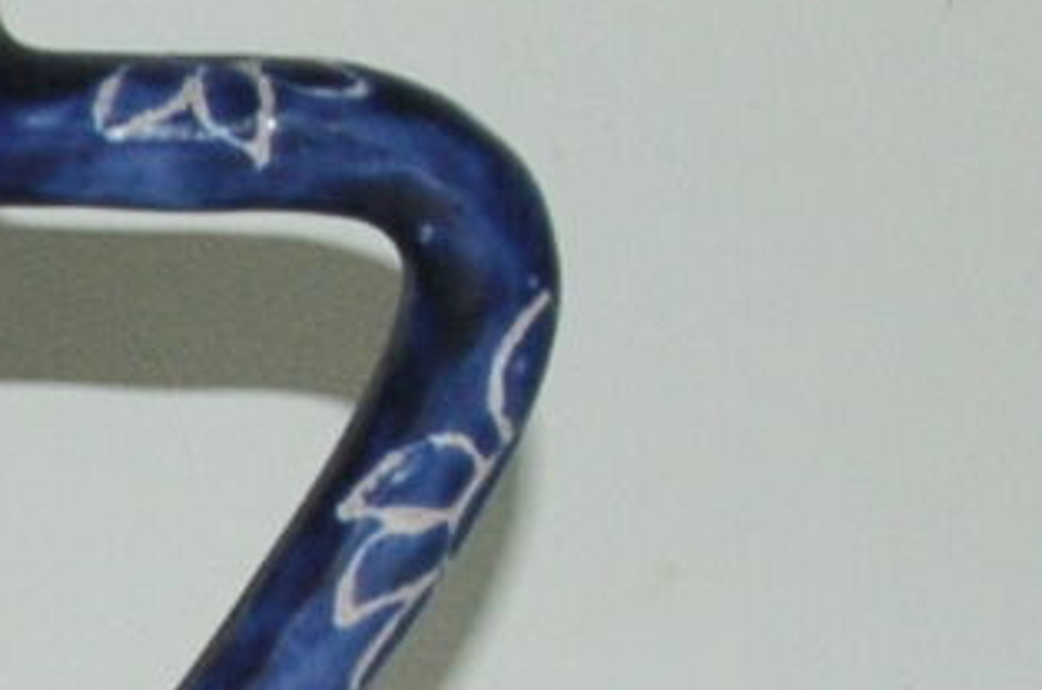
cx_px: -1517
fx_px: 8666
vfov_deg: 4.6
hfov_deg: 6.5
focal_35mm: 300
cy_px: 534
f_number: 7.1
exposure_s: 1/125
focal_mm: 28
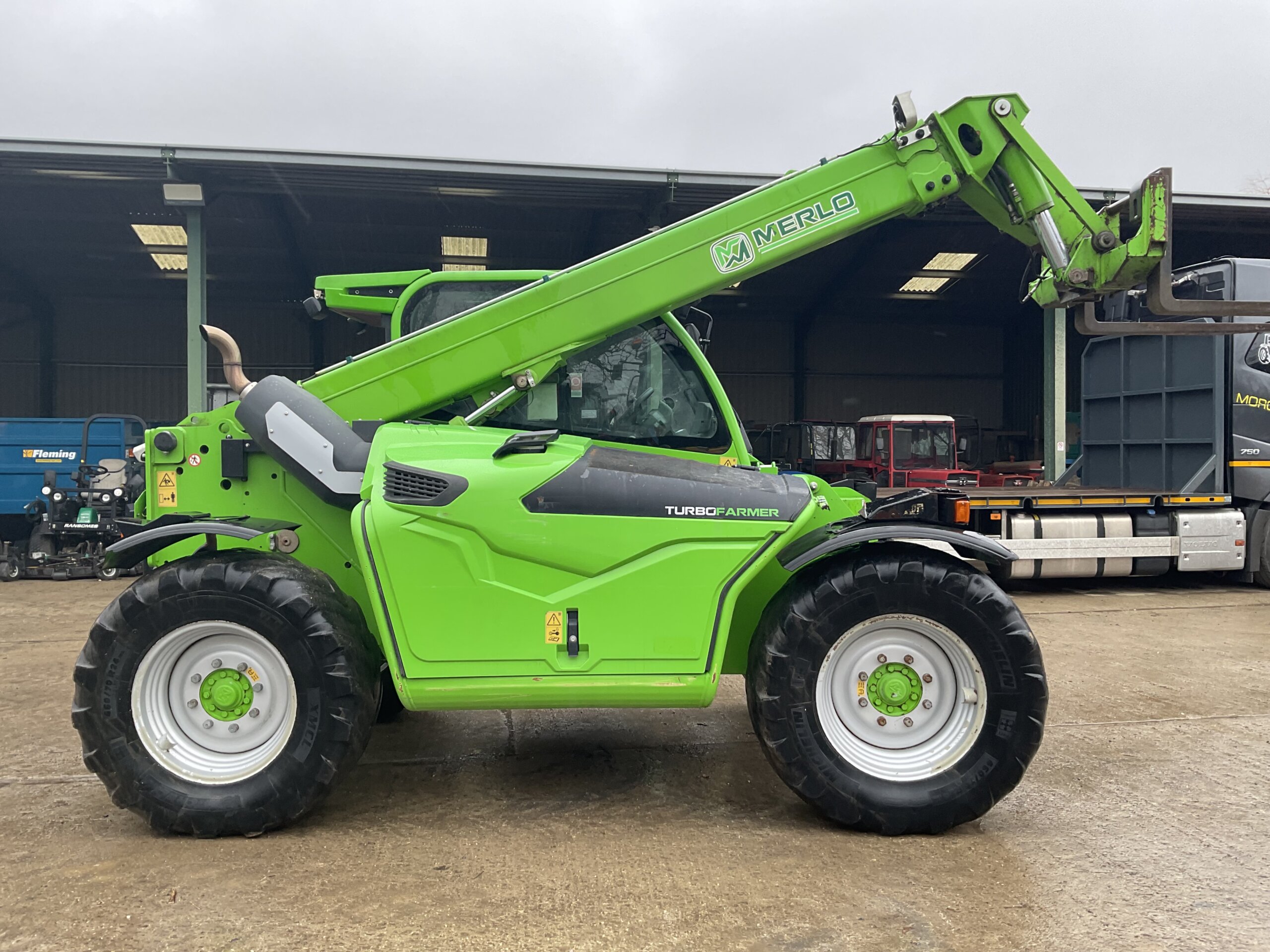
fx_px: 1064
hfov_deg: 61.7
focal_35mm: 29
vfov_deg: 48.2
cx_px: 635
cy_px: 476
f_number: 1.8
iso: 25
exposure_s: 1/120
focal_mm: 3
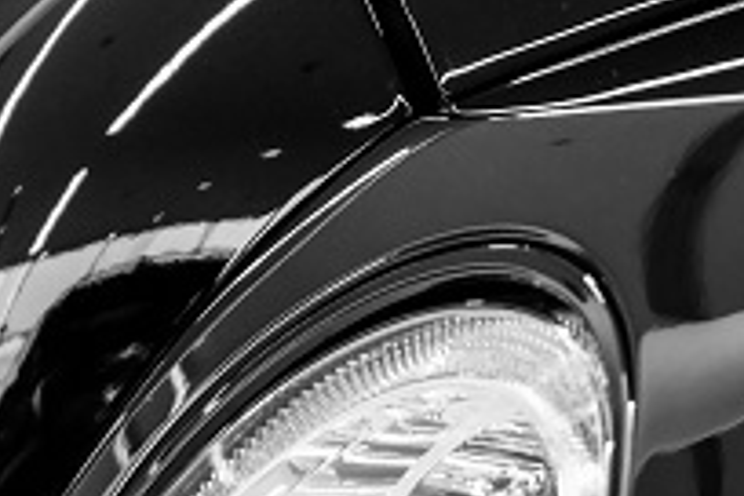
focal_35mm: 368
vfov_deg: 3.7
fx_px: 7605
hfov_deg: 5.6
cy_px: 469
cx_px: 77
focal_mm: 52.7
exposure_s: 1/100
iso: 640
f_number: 4
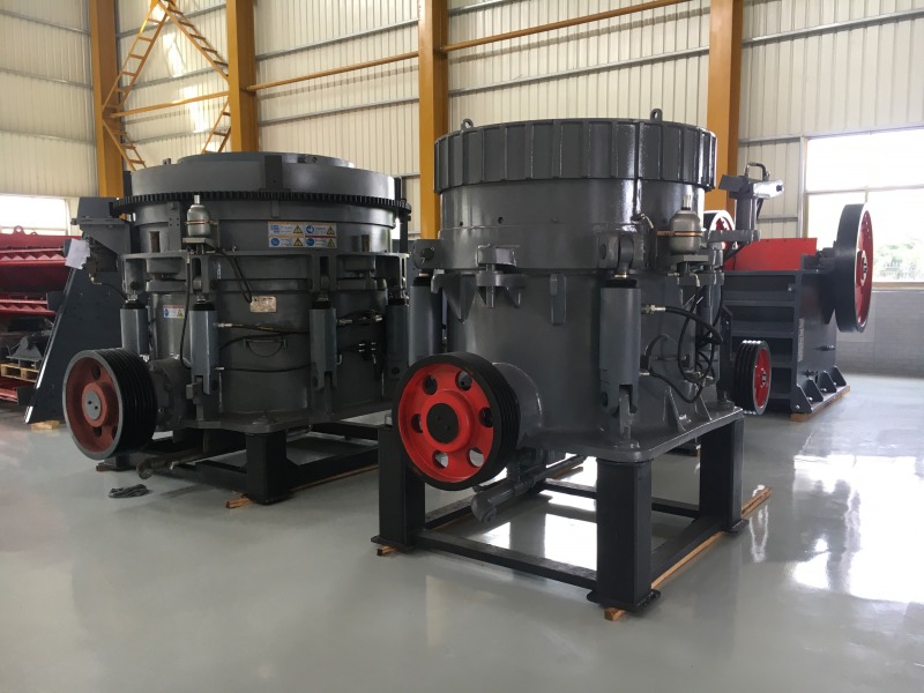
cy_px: 346
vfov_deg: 48.2
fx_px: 774
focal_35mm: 29
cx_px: 462
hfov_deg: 61.7
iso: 32
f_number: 2.2
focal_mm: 4.15
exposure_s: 1/33
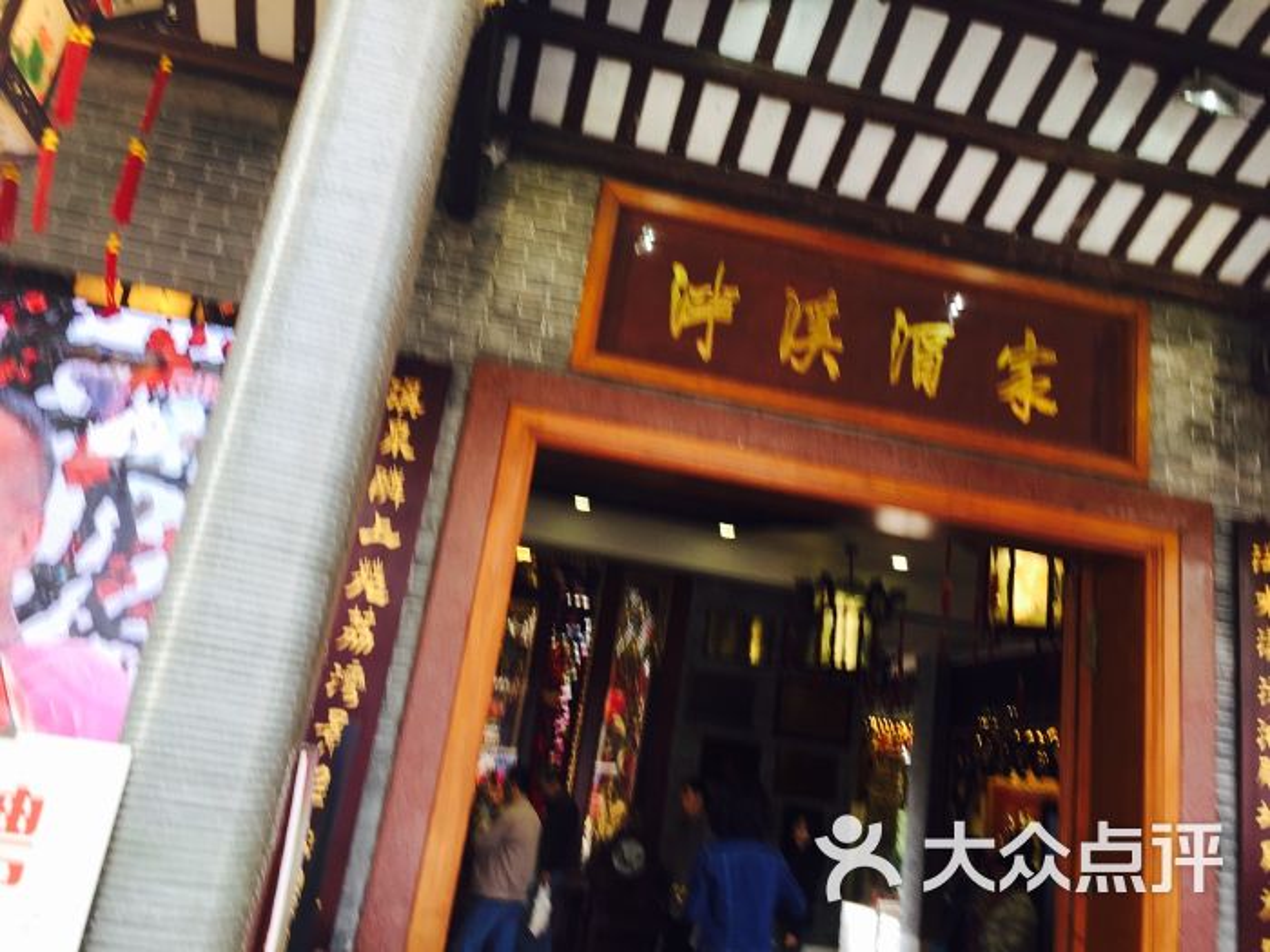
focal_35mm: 29
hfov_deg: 61.7
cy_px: 476
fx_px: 1064
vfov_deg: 48.2
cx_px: 635
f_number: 2.2
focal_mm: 4.15
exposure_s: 1/50
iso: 32
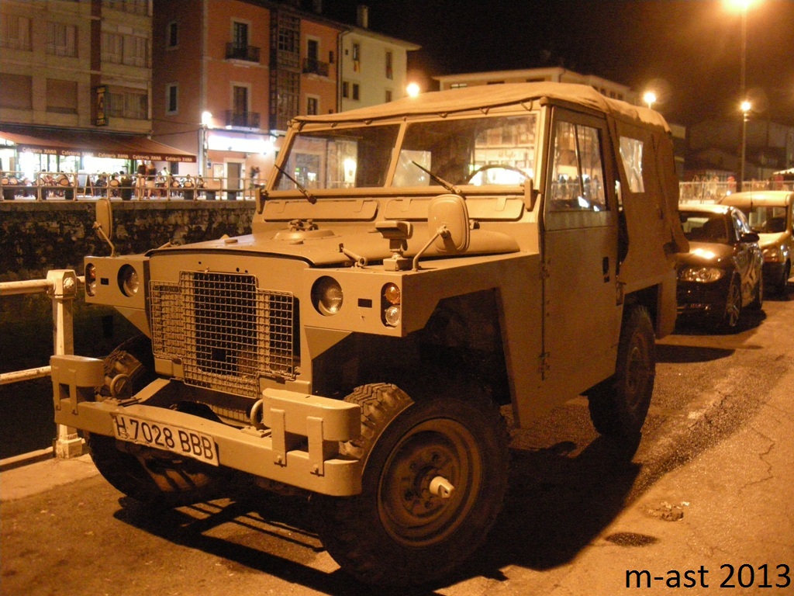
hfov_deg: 52.6
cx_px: 397
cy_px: 298
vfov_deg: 40.7
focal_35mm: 35
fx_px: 803
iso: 800
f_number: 2.7
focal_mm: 7.5
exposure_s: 1/4.6
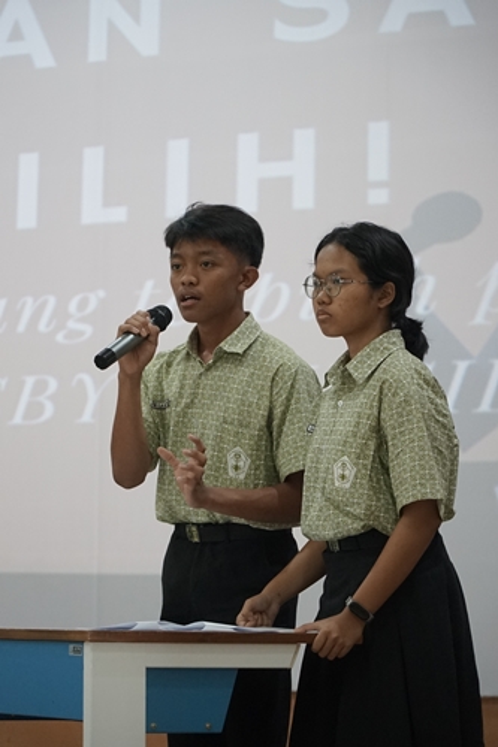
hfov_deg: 10.8
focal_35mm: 127
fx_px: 2637
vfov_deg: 16.1
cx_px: 249
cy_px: 374
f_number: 4
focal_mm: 85
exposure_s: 1/100
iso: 2500
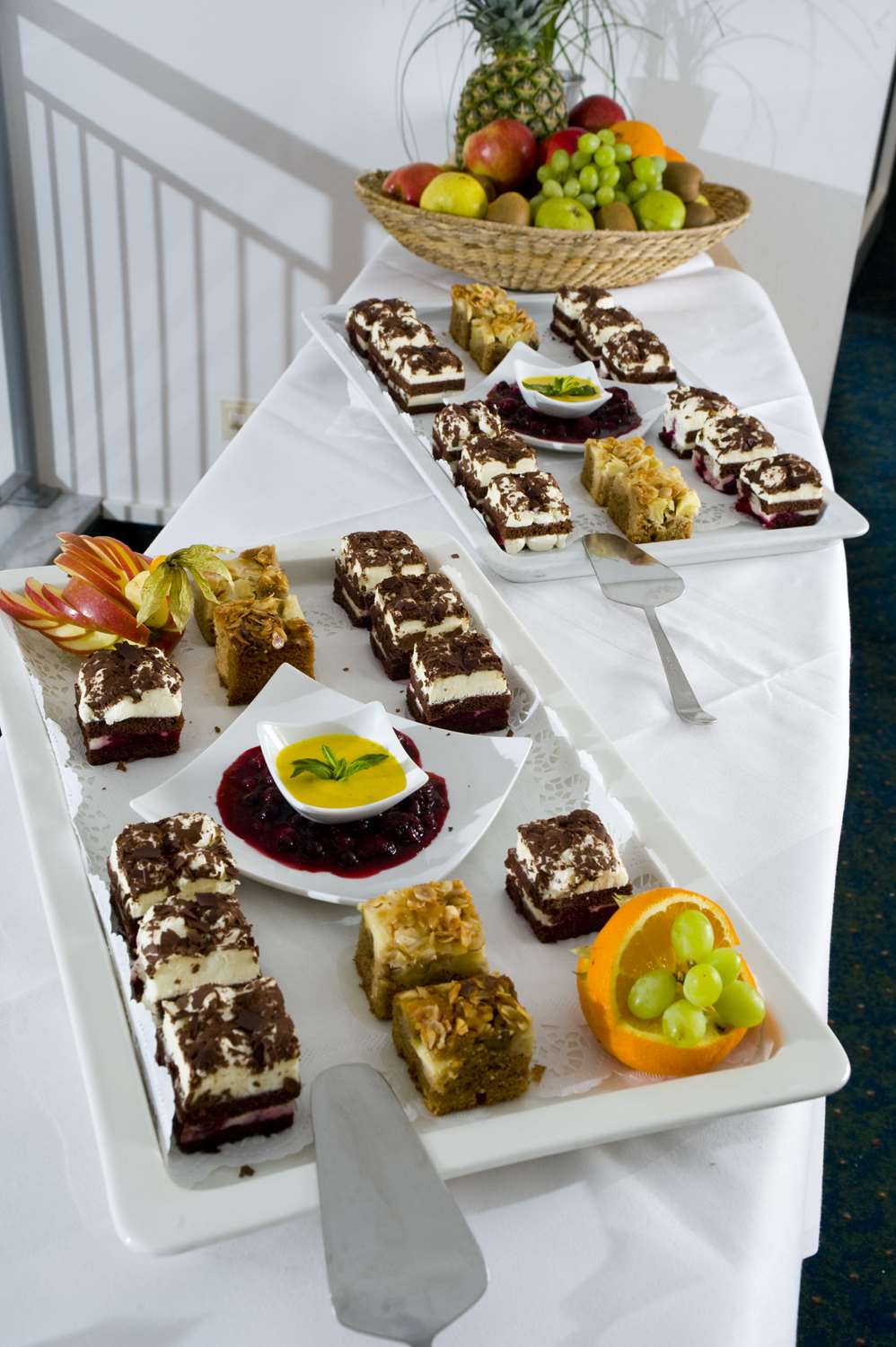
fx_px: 1720
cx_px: 448
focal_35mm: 46
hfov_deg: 29.2
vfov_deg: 42.8
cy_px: 674
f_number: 11
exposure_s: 1/40
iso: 320
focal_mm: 46
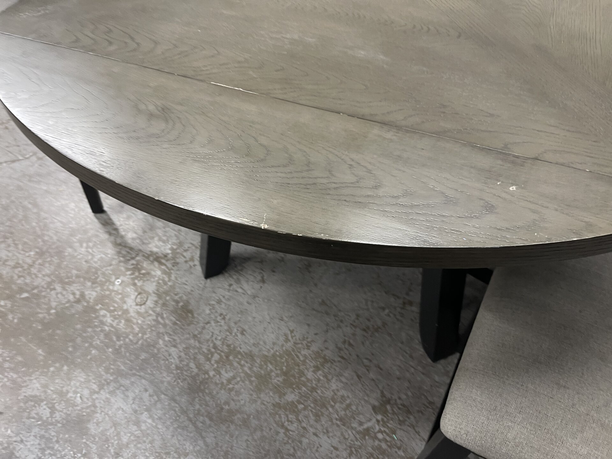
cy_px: 230
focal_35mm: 25
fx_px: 442
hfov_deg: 69.4
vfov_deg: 54.9
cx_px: 306
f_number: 1.6
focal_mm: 5.1
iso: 200
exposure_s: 1/60
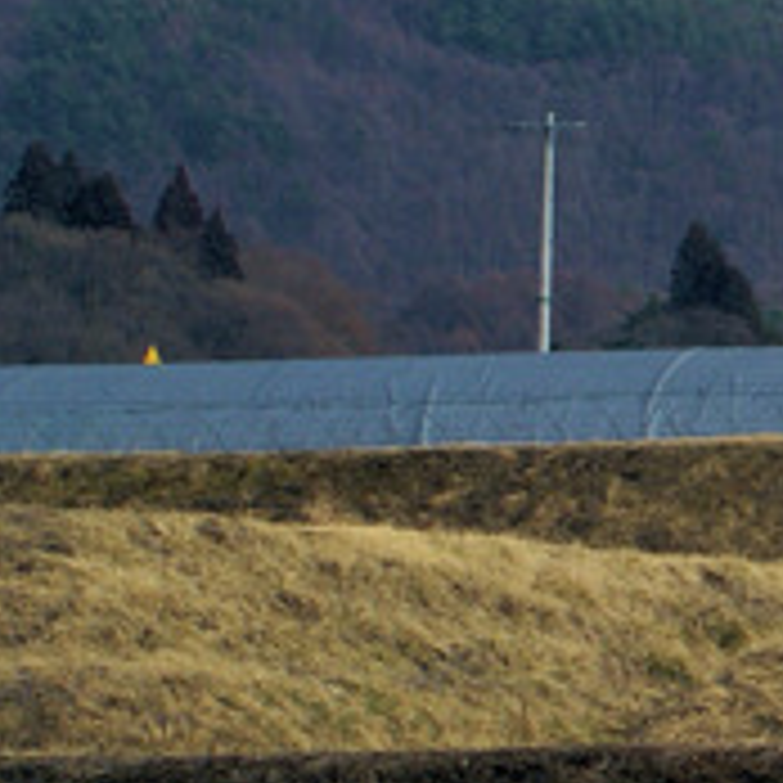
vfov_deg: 2.9
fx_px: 15406
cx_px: 2156
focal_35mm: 602
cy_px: -128
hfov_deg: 2.9
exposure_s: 1/200
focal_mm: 80
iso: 100
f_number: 10
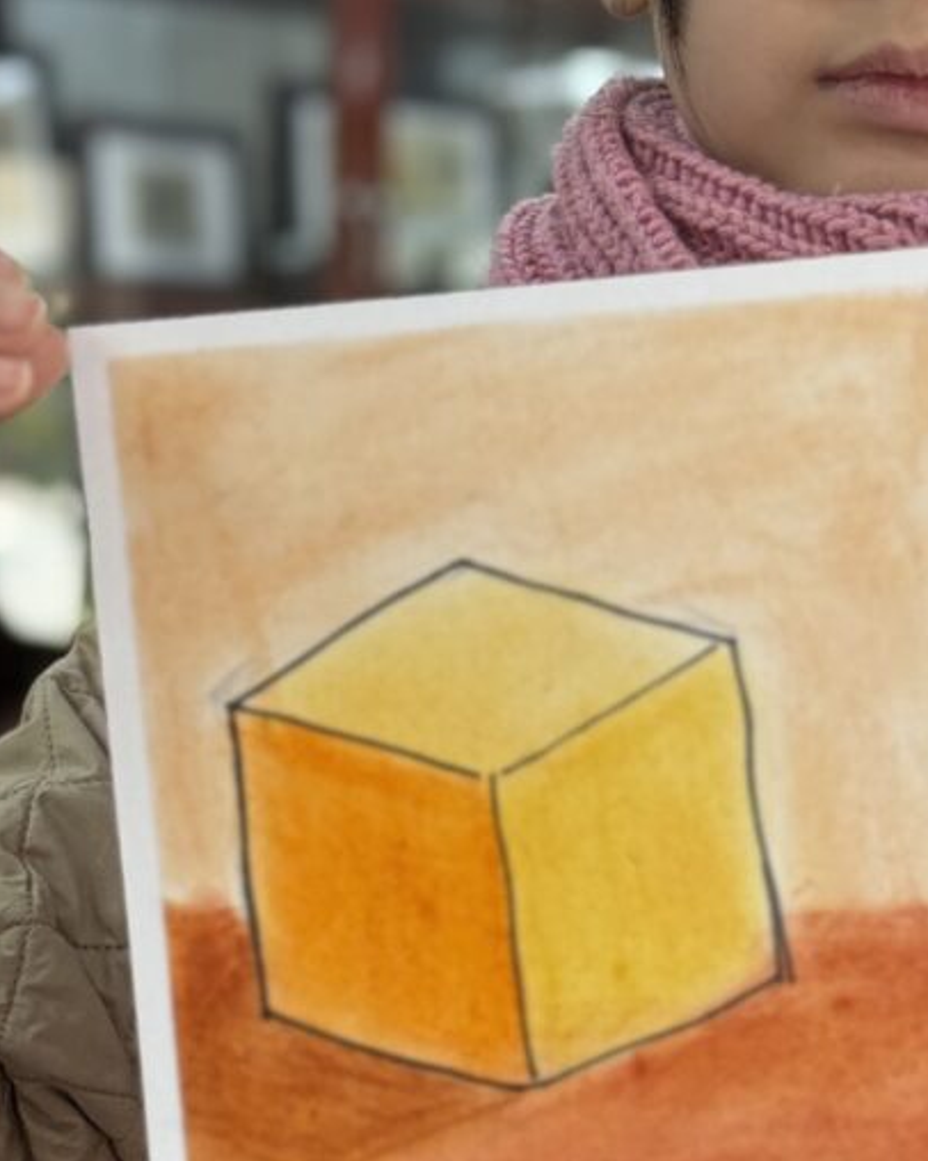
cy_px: 641
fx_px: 4225
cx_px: 901
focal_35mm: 123
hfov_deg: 12.4
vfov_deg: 15.6
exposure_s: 1/100
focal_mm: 6.76
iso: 50
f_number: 1.78
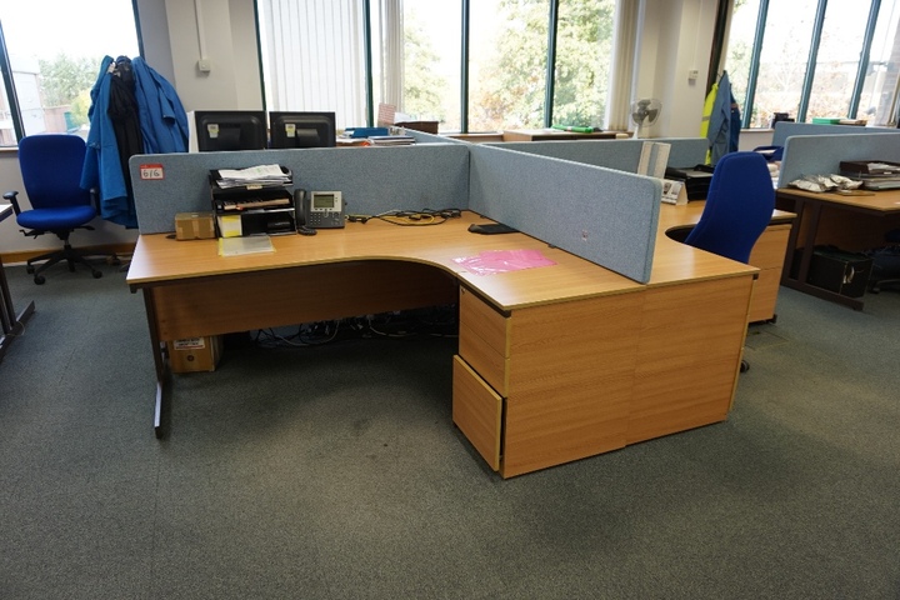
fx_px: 600
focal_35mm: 24
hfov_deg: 73.7
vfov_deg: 53.1
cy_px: 300
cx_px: 450
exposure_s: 1/60
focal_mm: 16
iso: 320
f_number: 4
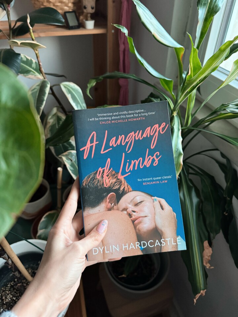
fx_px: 220
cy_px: 158
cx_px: 119
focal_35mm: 24
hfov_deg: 56.8
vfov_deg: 71.6
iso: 640
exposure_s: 1/60
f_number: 1.78
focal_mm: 6.76
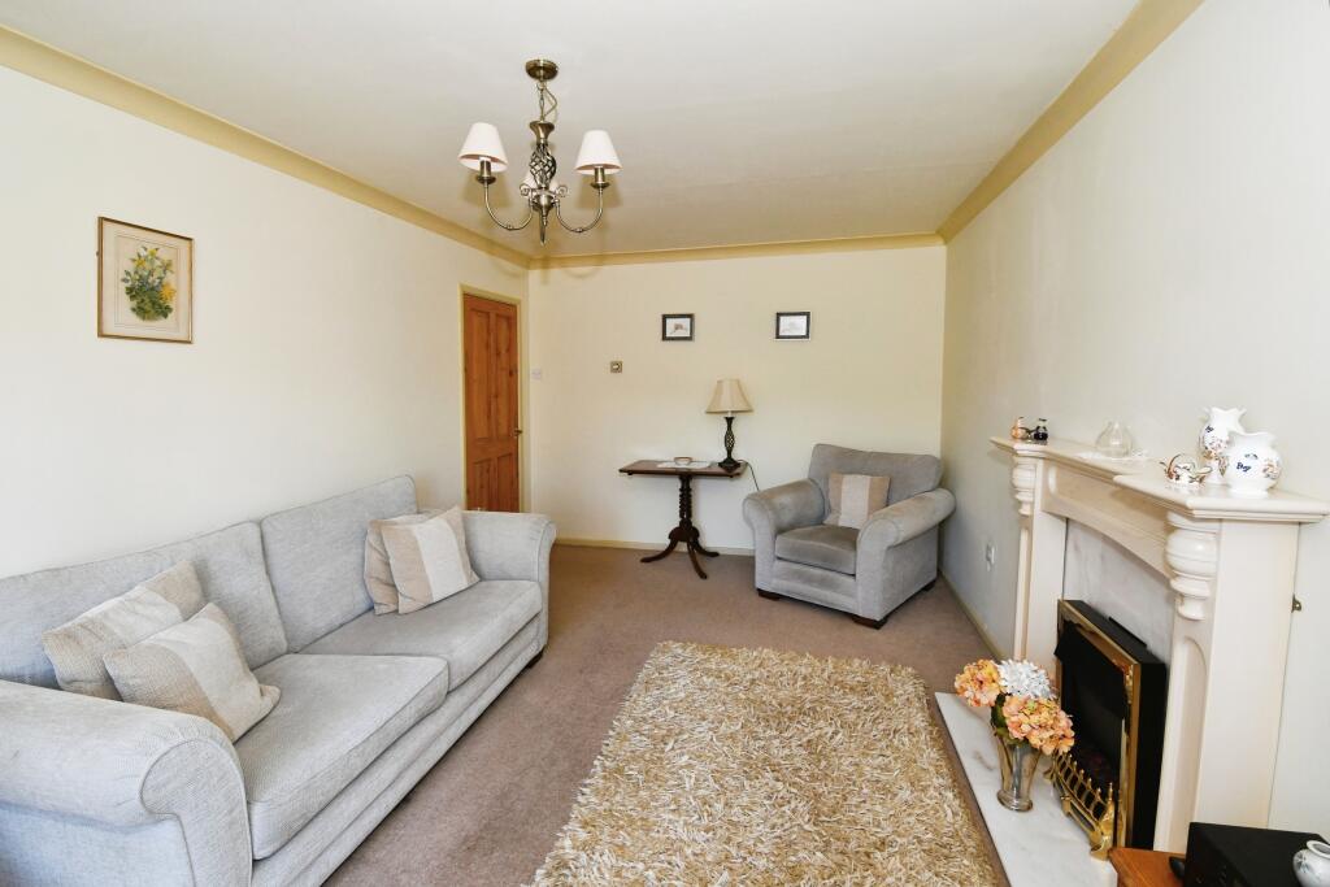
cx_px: 665
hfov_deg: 100.4
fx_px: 554
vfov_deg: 77.3
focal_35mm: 15
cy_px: 444
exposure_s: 1/60
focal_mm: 10
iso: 800
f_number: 7.1
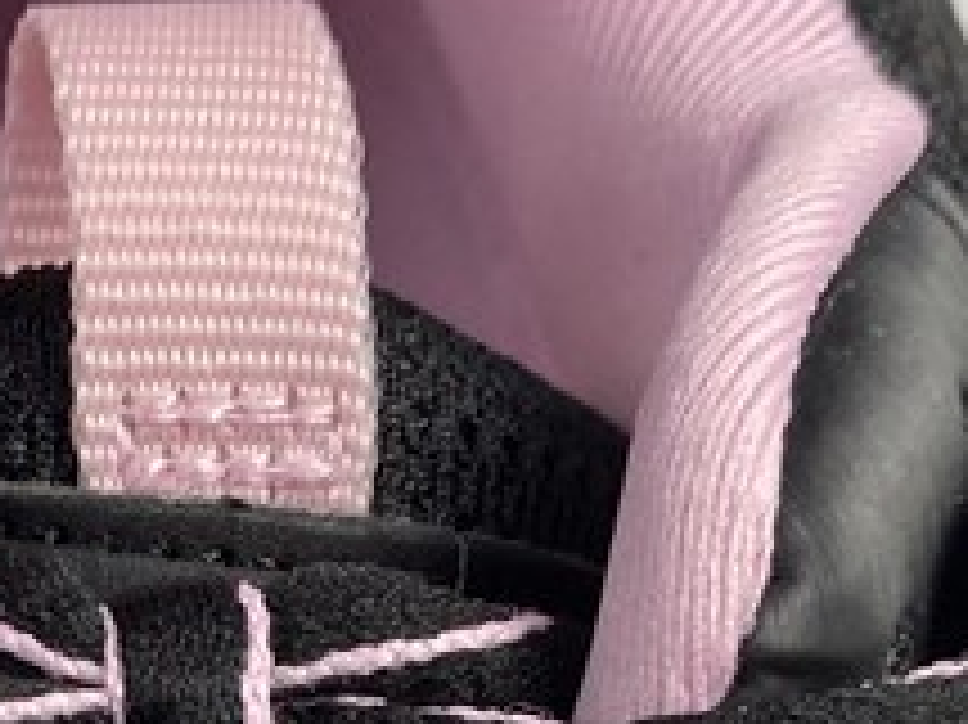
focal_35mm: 121
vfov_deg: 11.2
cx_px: 32
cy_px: 1376
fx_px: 3382
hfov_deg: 16.0
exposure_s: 1/121
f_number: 1.8
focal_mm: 4.25
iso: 64
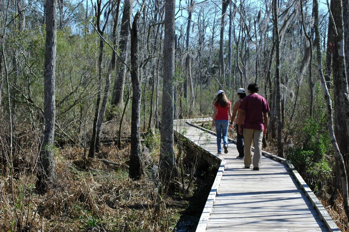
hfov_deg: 24.6
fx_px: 799
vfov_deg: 16.5
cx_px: 174
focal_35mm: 82
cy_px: 116
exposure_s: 1/125
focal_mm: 55
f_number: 11
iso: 200
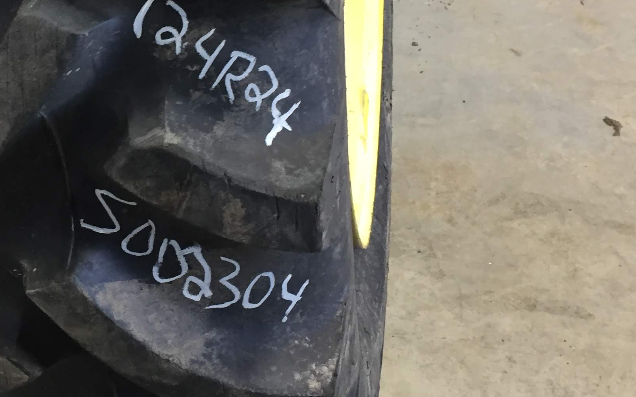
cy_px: 82
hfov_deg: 31.7
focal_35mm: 62
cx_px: 85
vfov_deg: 20.7
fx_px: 1075
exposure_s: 1/30
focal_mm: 4.15
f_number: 2.2
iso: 50
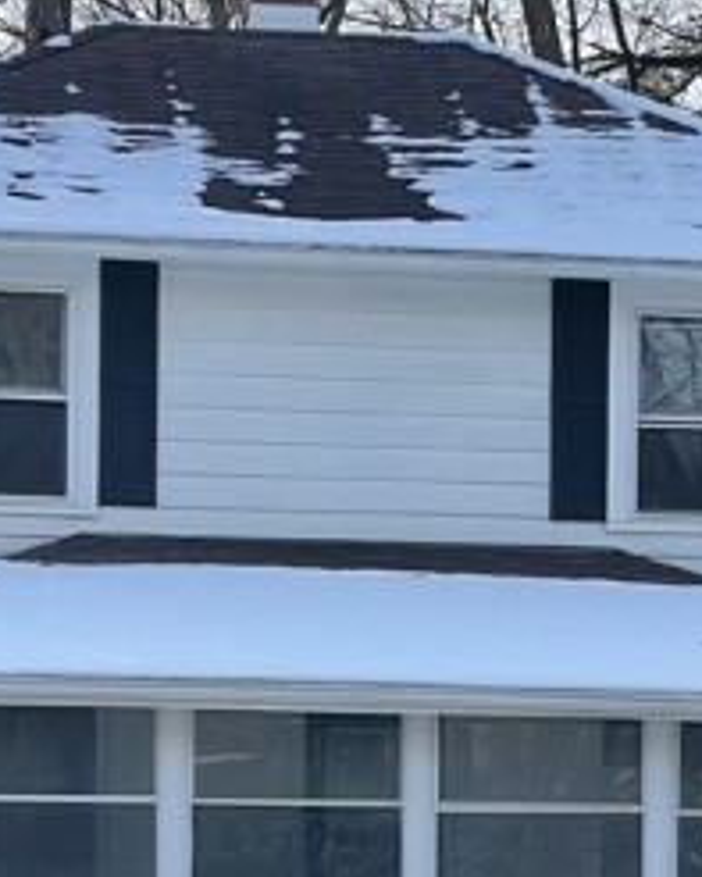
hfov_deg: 7.9
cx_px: 492
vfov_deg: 9.8
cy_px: 1052
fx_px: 5061
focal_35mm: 195
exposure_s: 1/504
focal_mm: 7.5
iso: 20
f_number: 2.2
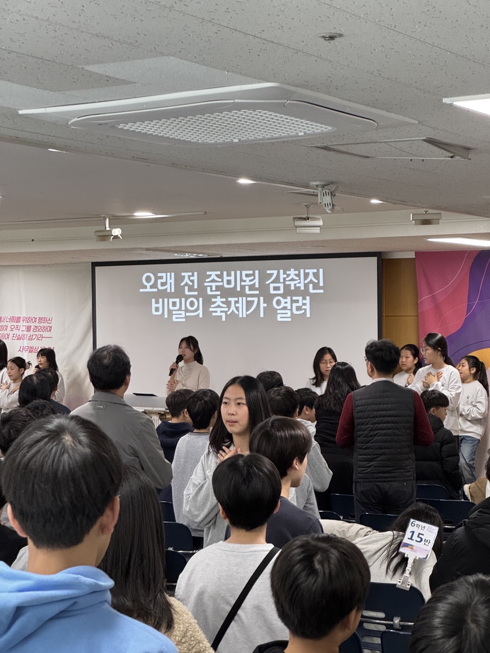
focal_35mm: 77
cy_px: 326
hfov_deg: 19.1
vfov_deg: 25.3
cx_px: 245
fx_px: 1453
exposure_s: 1/60
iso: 400
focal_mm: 9
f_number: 2.8
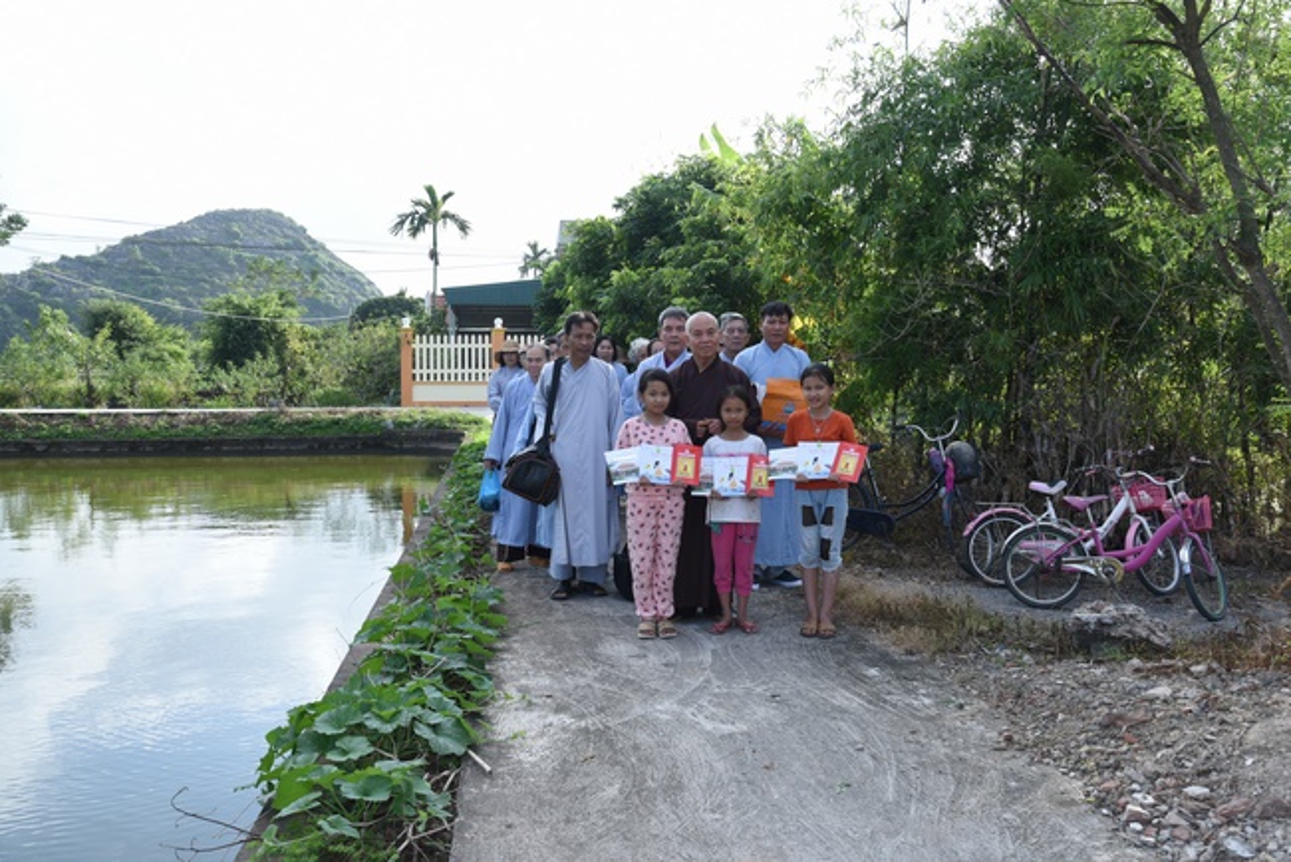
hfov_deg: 60.3
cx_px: 646
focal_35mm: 31
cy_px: 431
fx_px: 1112
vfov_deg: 42.4
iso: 200
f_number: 9
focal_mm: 31
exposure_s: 1/100
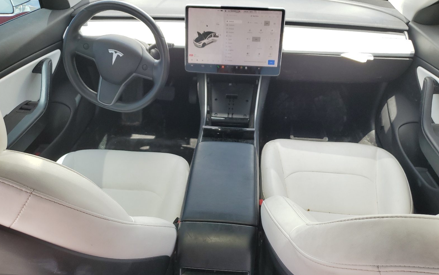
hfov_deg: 66.5
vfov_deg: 44.4
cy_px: 158
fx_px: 335
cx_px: 219
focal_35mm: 28
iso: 50
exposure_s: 1/526
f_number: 1.5
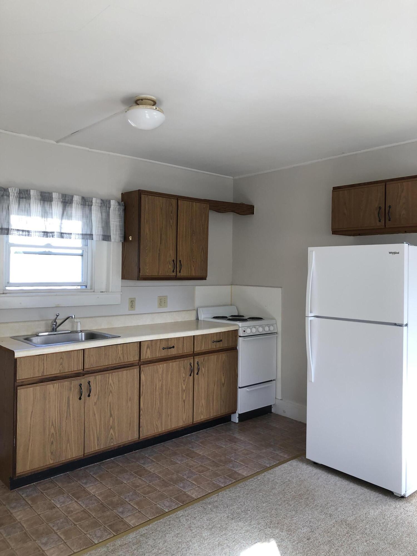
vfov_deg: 63.4
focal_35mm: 28
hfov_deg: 49.7
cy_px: 278
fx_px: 450
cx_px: 208
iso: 20
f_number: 1.8
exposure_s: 1/40
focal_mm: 3.99
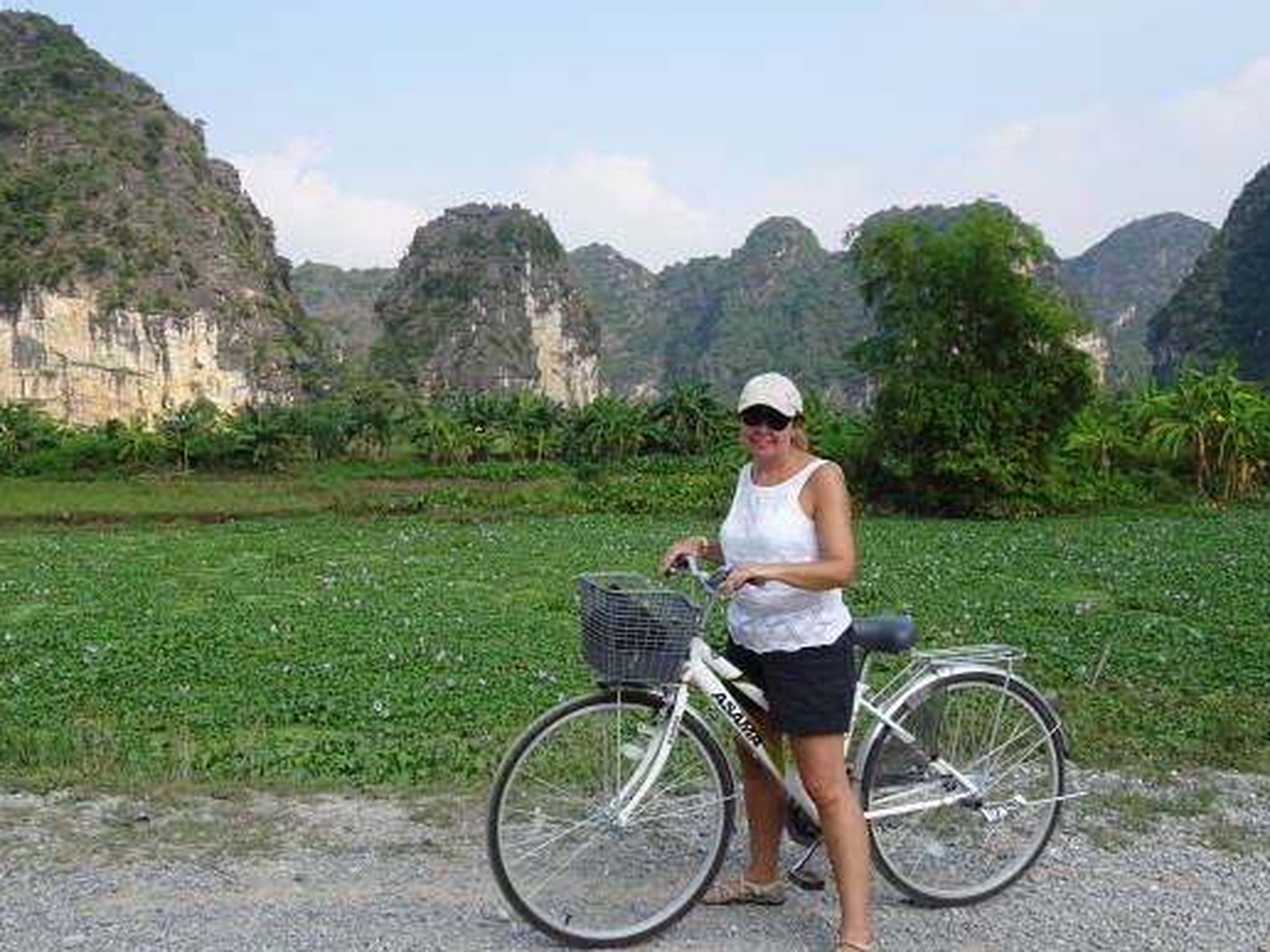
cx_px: 529
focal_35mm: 36
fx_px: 1321
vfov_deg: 39.6
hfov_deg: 51.1
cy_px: 445
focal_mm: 4.92
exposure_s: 1/500
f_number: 3.5
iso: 80
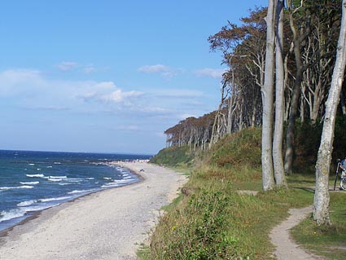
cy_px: 130
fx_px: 750
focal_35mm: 75
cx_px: 173
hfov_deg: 26.0
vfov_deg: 19.6
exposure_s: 1/500
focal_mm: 12.4
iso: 64
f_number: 4.5
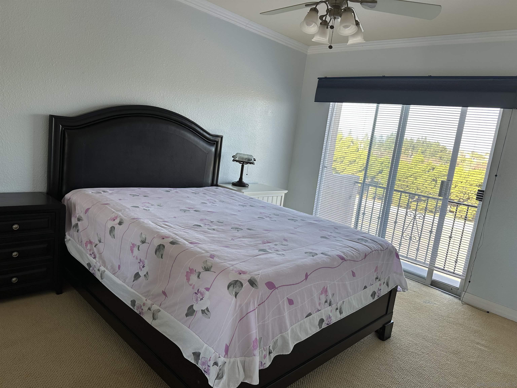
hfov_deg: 71.6
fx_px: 358
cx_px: 258
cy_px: 194
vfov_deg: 56.8
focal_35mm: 24
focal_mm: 6.86
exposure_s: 1/121
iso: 64
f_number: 1.78
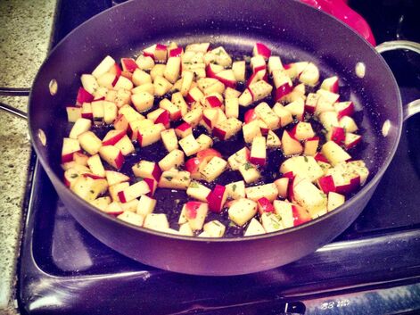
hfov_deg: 52.6
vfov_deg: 40.7
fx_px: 425
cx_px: 210
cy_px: 158
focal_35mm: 35
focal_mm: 4.28
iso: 160
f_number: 2.4
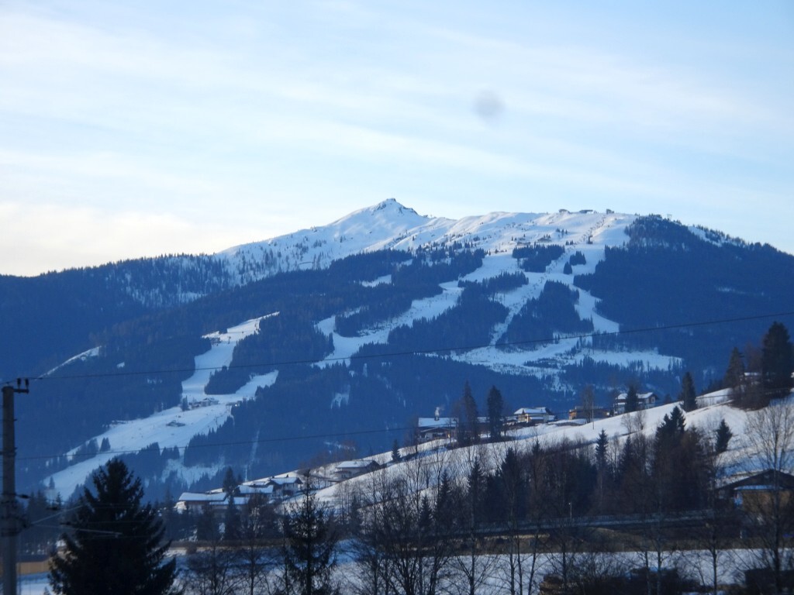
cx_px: 397
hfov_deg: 15.1
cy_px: 298
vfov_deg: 11.3
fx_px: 3005
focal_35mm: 131
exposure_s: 1/160
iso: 80
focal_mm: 22.38
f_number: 5.6
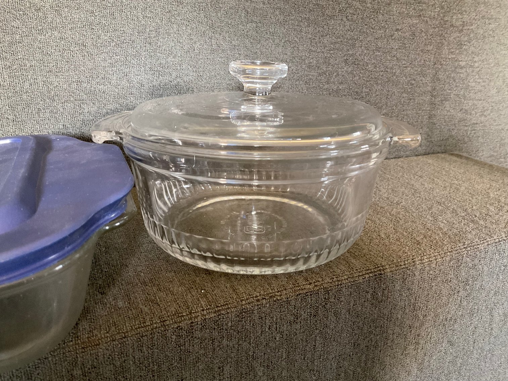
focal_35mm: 29
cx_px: 254
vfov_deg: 48.2
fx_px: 426
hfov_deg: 61.7
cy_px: 190
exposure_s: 1/25
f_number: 1.8
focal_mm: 3
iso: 250
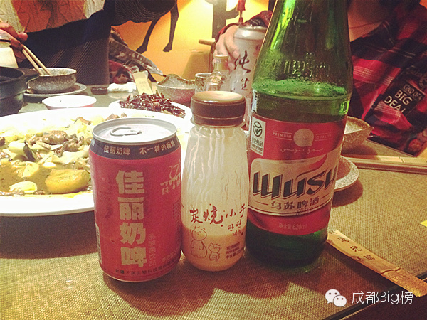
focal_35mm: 29
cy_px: 160
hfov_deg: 61.7
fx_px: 358
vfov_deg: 48.2
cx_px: 214
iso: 640
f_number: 2.2
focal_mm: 4.15
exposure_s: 1/17
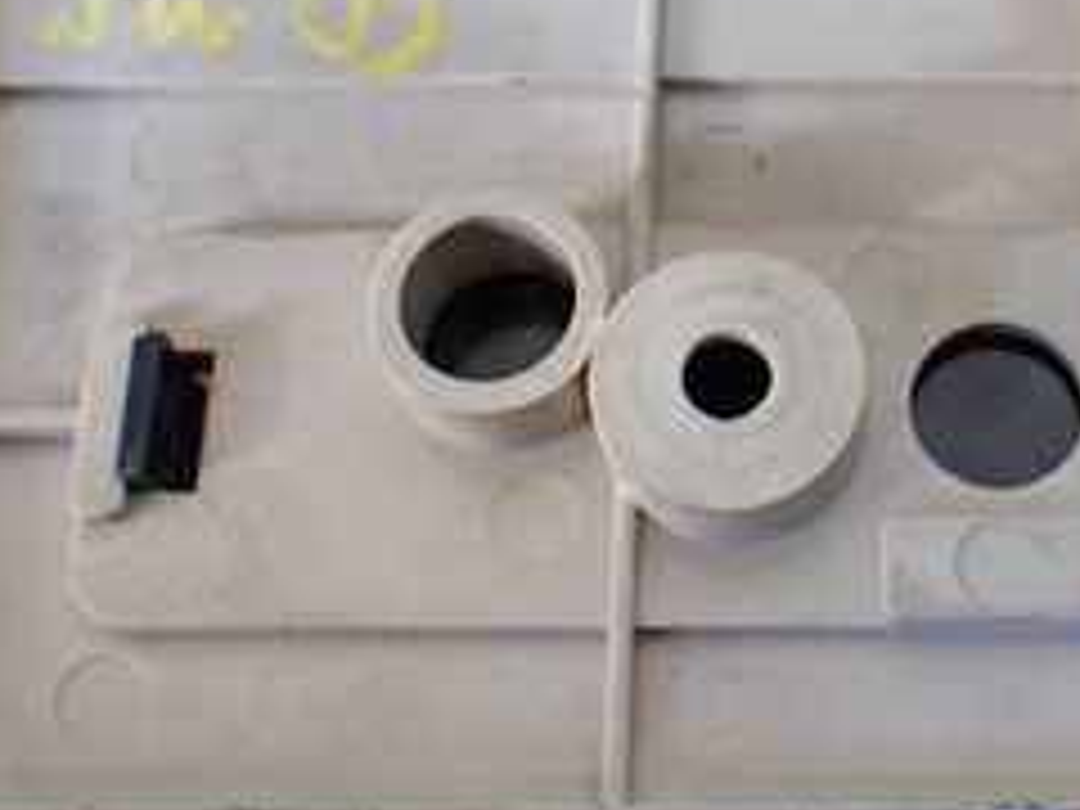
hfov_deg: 25.4
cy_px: 76
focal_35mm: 75
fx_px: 2340
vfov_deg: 19.3
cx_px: 904
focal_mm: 5.4
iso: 640
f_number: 2.3
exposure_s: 1/125
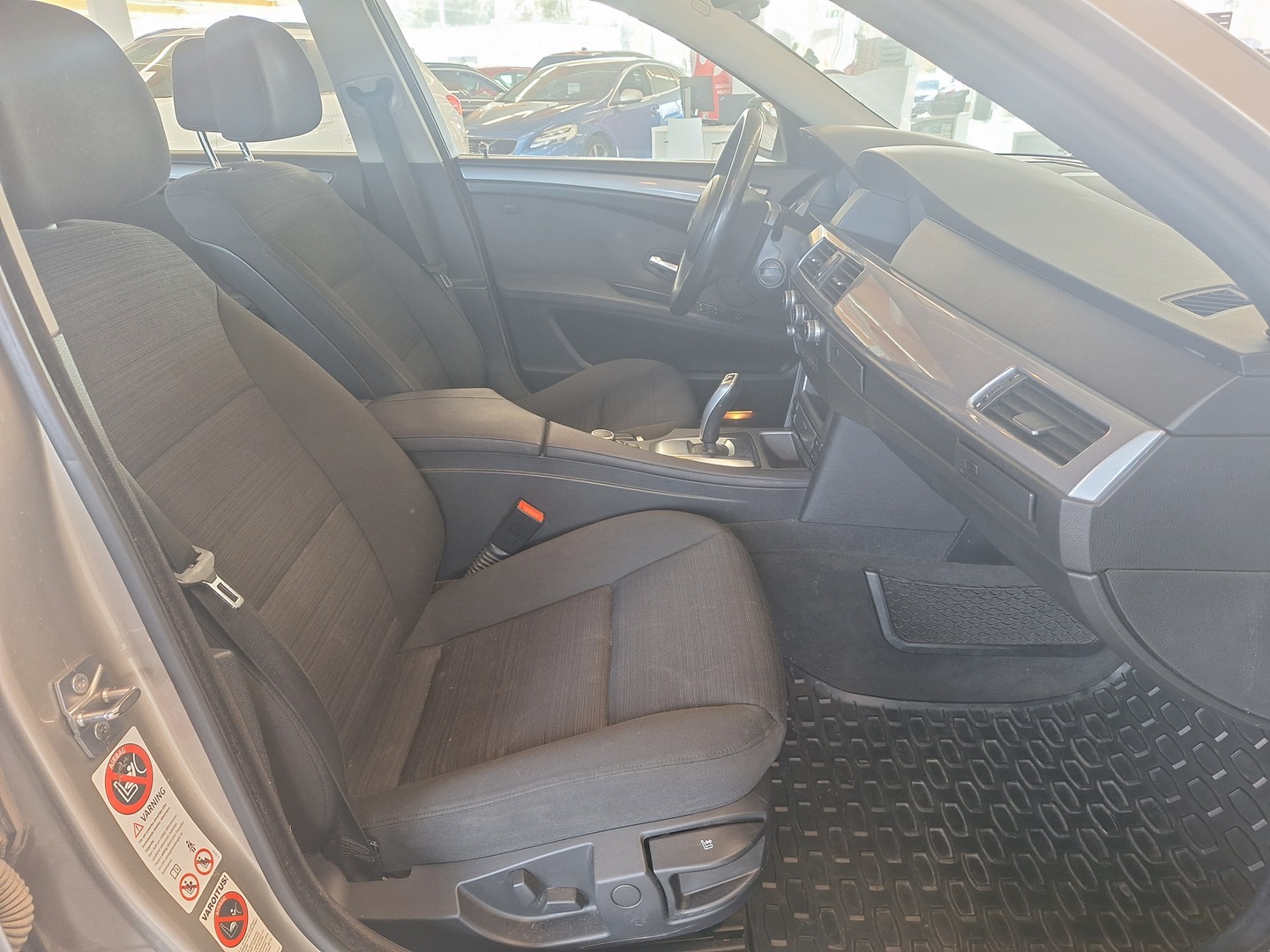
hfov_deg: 73.9
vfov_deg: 58.9
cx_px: 635
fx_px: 844
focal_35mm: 23
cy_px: 476
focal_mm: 5.54
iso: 125
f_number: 1.8
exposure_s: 1/50
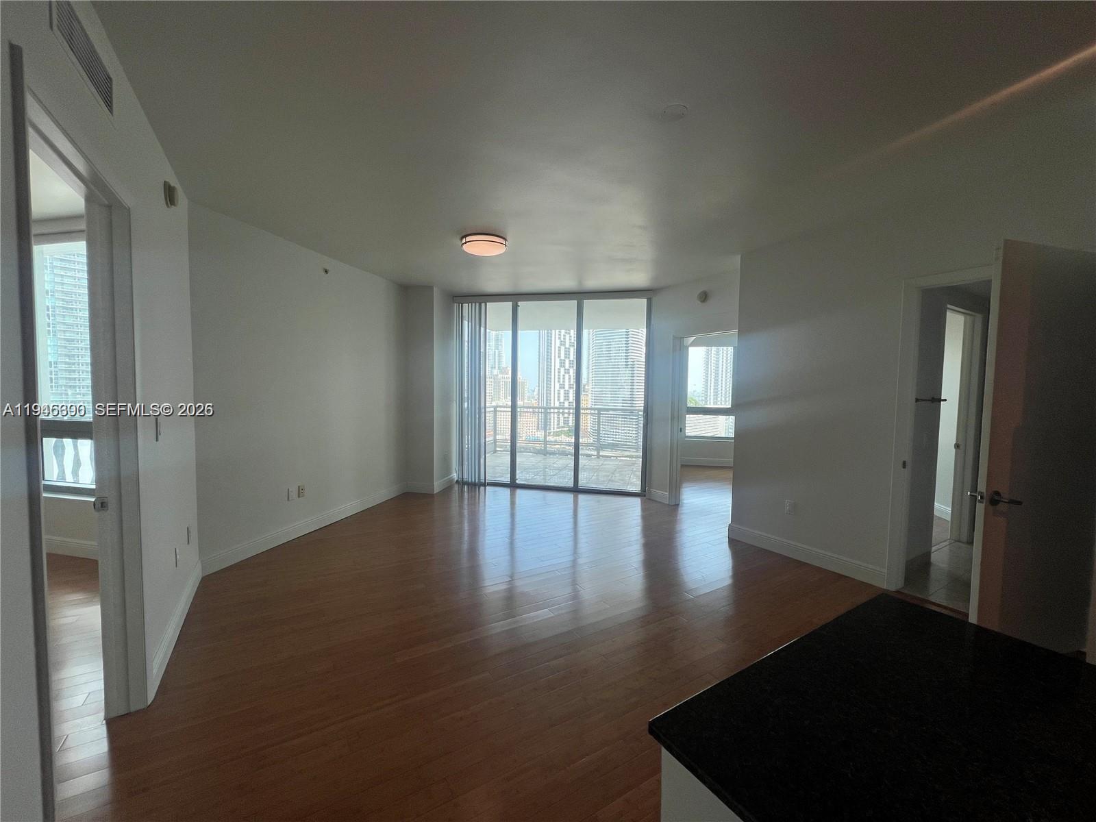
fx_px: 412
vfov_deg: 89.9
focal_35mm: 13
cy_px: 411
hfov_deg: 106.2
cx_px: 548
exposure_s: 1/261
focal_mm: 1.57
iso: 32
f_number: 1.8
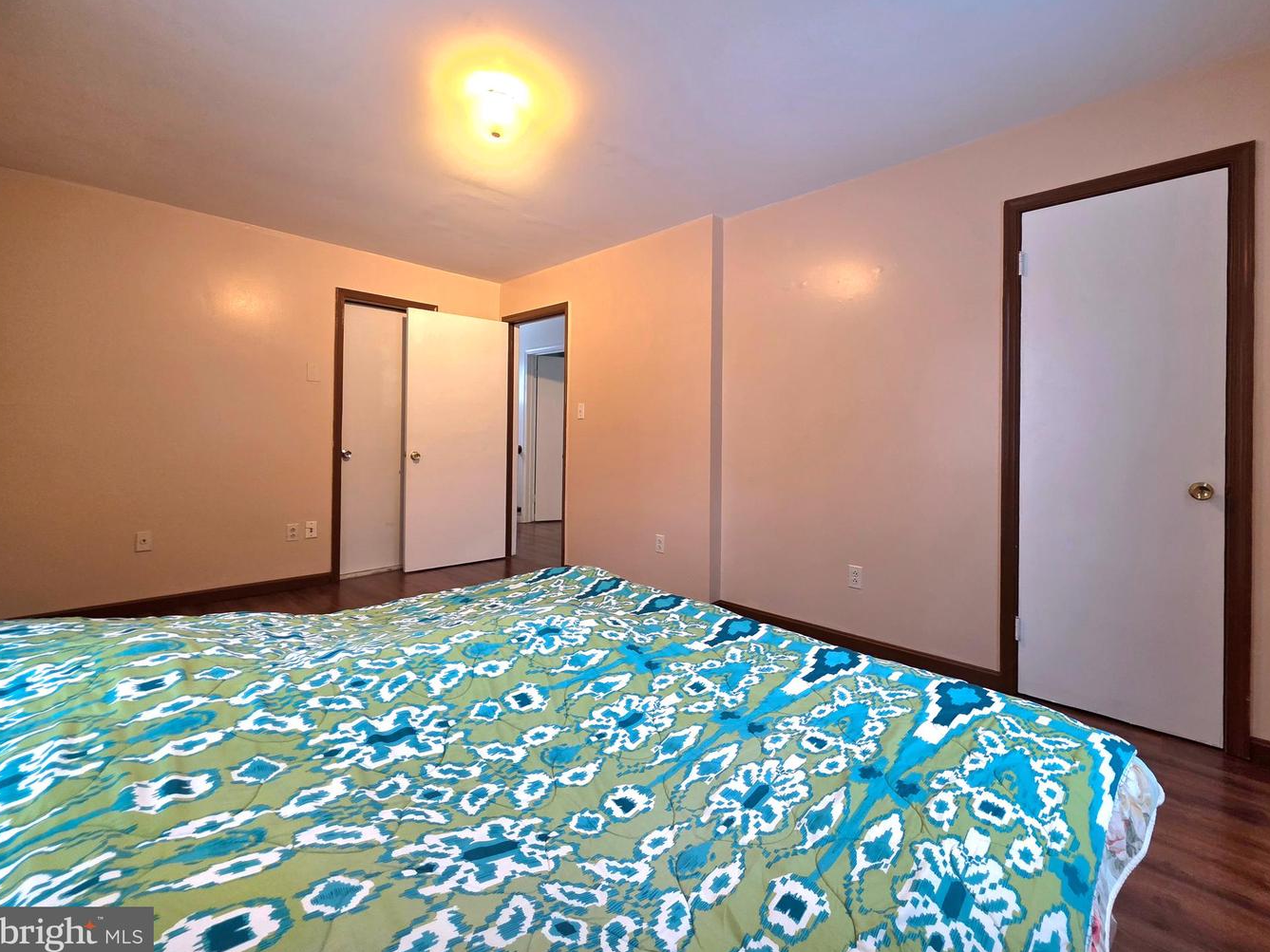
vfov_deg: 85.6
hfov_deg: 102.0
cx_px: 671
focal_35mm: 14
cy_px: 449
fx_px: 514
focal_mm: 2.2
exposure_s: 1/60.2
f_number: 1.9
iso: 250
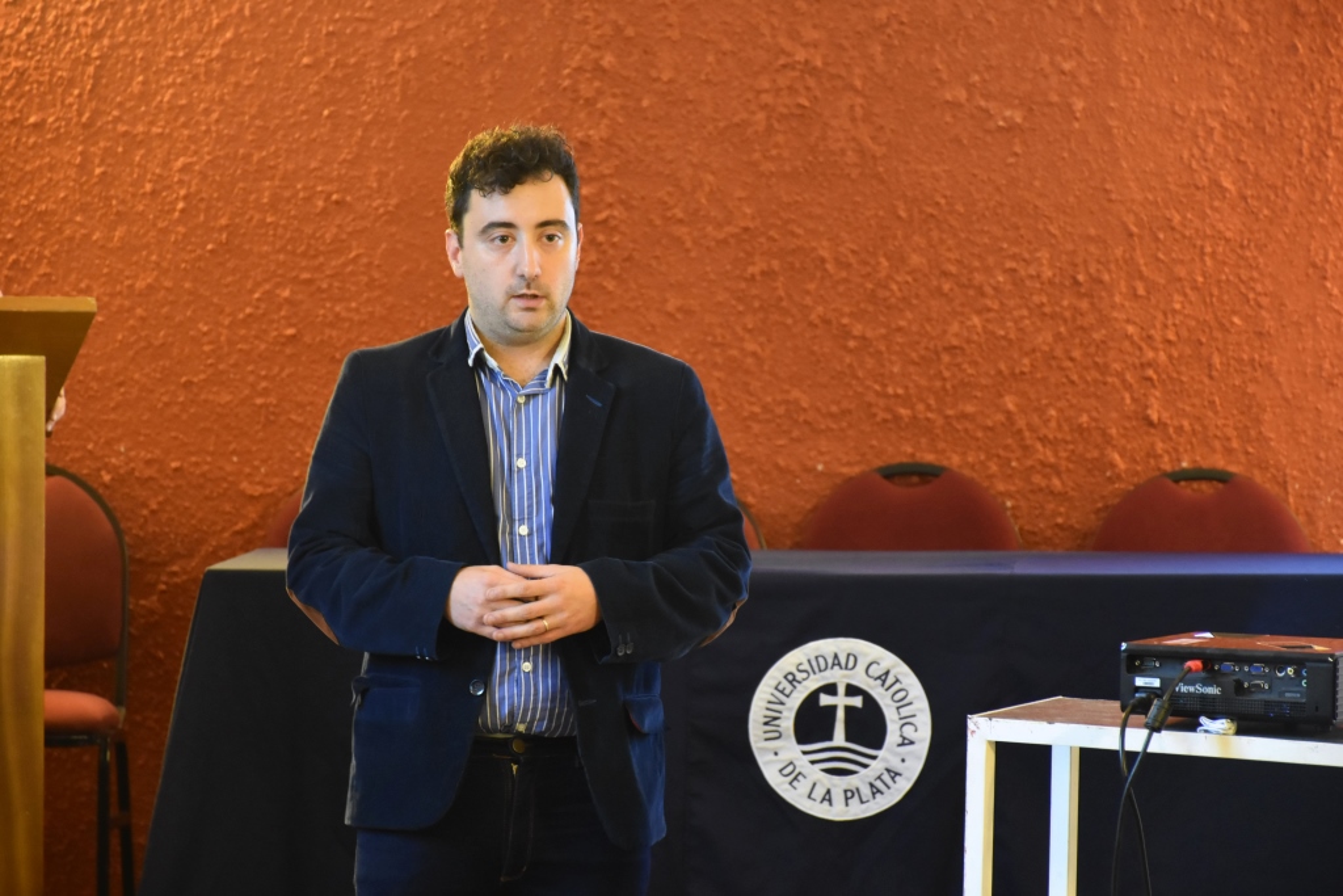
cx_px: 672
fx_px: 6268
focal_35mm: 168
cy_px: 448
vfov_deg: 8.2
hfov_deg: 12.2
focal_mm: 112
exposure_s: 1/15
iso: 3200
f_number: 5.6
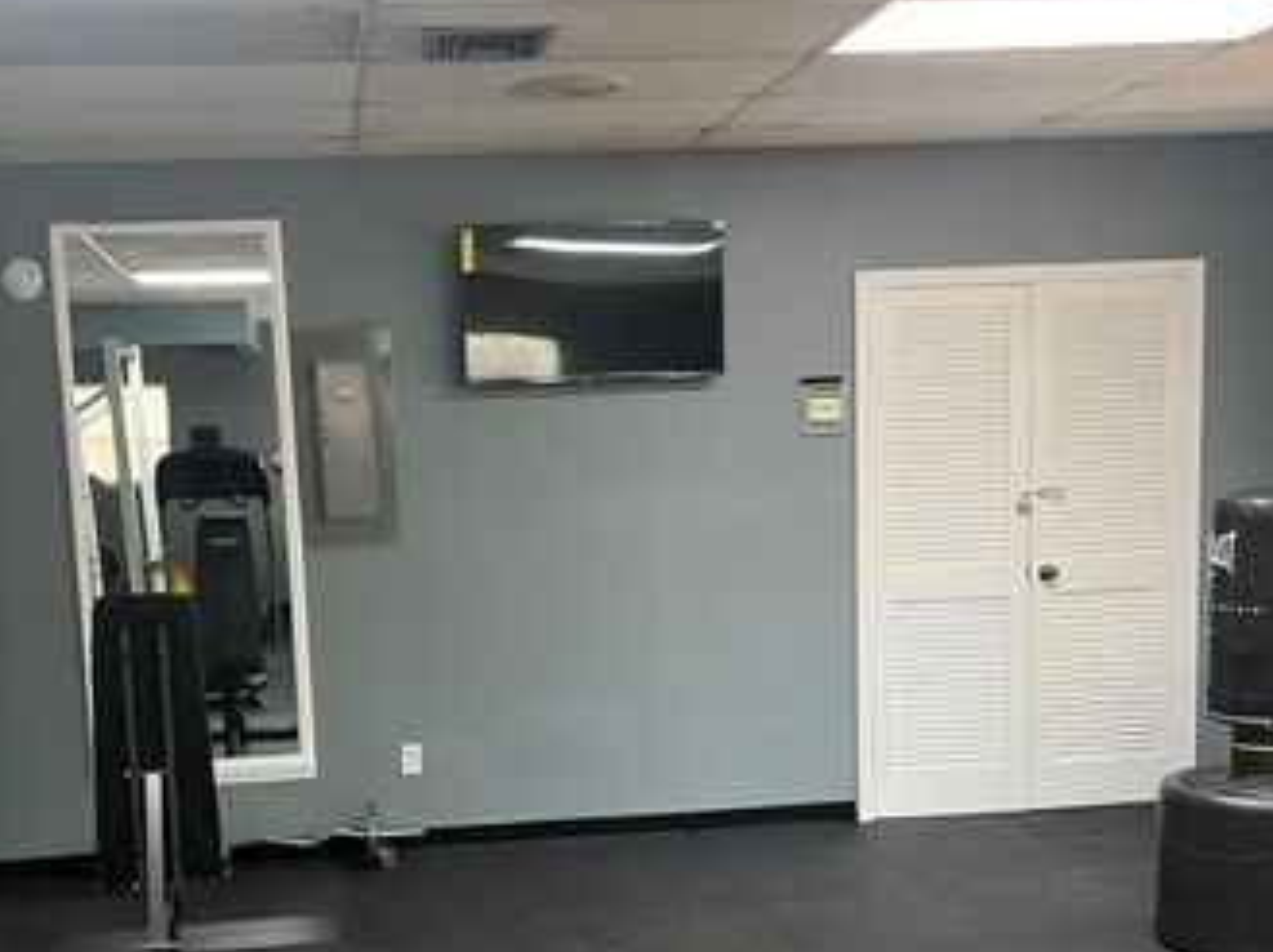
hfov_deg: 40.3
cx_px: 518
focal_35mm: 47
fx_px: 1727
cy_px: 679
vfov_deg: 30.4
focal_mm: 5.7
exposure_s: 1/60
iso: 320
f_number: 1.5
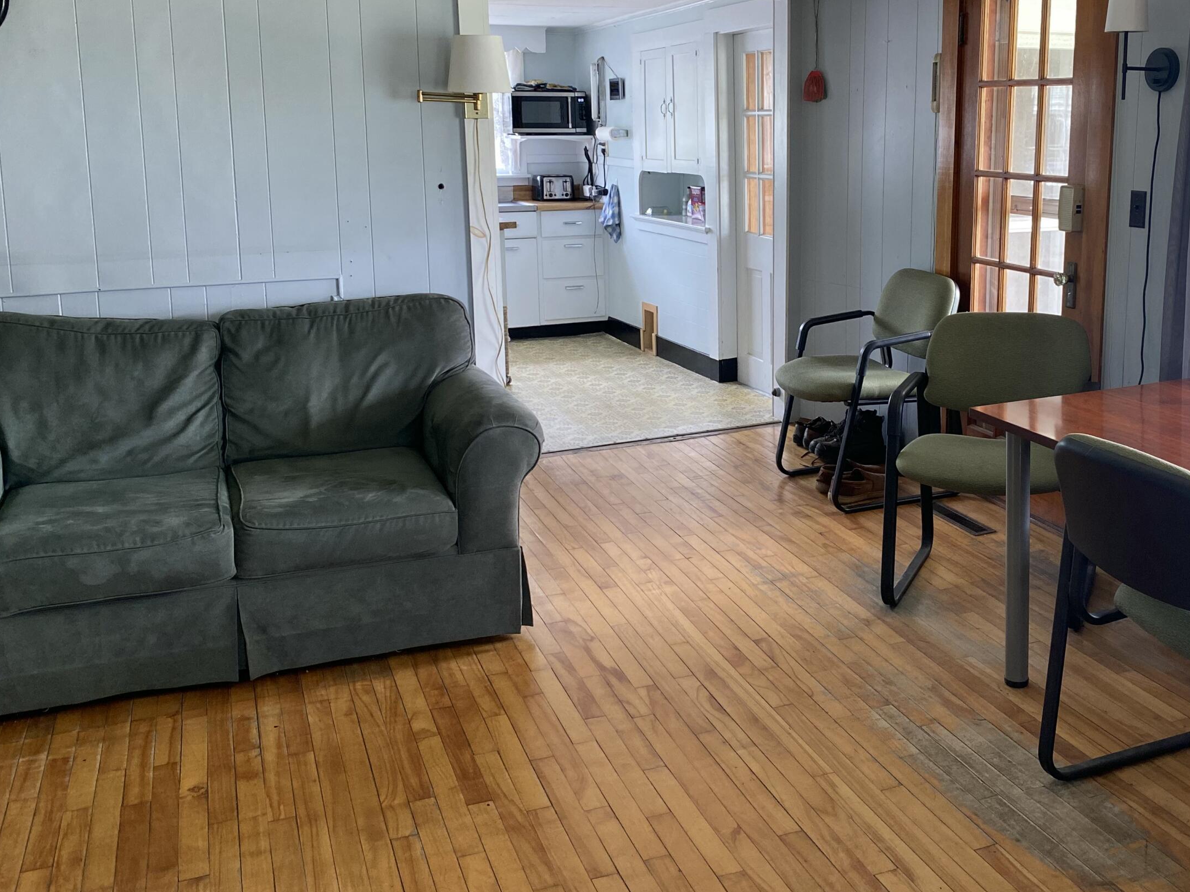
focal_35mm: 36
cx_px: 756
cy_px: 326
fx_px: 1238
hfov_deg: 50.7
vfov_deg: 39.4
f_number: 1.8
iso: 125
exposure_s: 1/112
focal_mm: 4.25
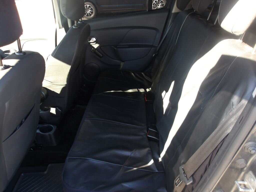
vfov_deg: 51.4
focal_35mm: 27
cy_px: 96
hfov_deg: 65.3
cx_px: 128
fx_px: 200
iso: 100
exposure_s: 1/31
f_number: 3
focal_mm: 4.9
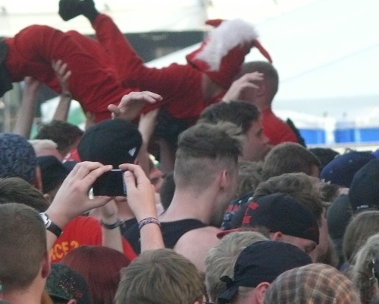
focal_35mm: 820
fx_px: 9198
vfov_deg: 1.9
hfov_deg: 2.4
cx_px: 205
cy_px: 103
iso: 400
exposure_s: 1/200
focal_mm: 88.8
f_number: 4.5
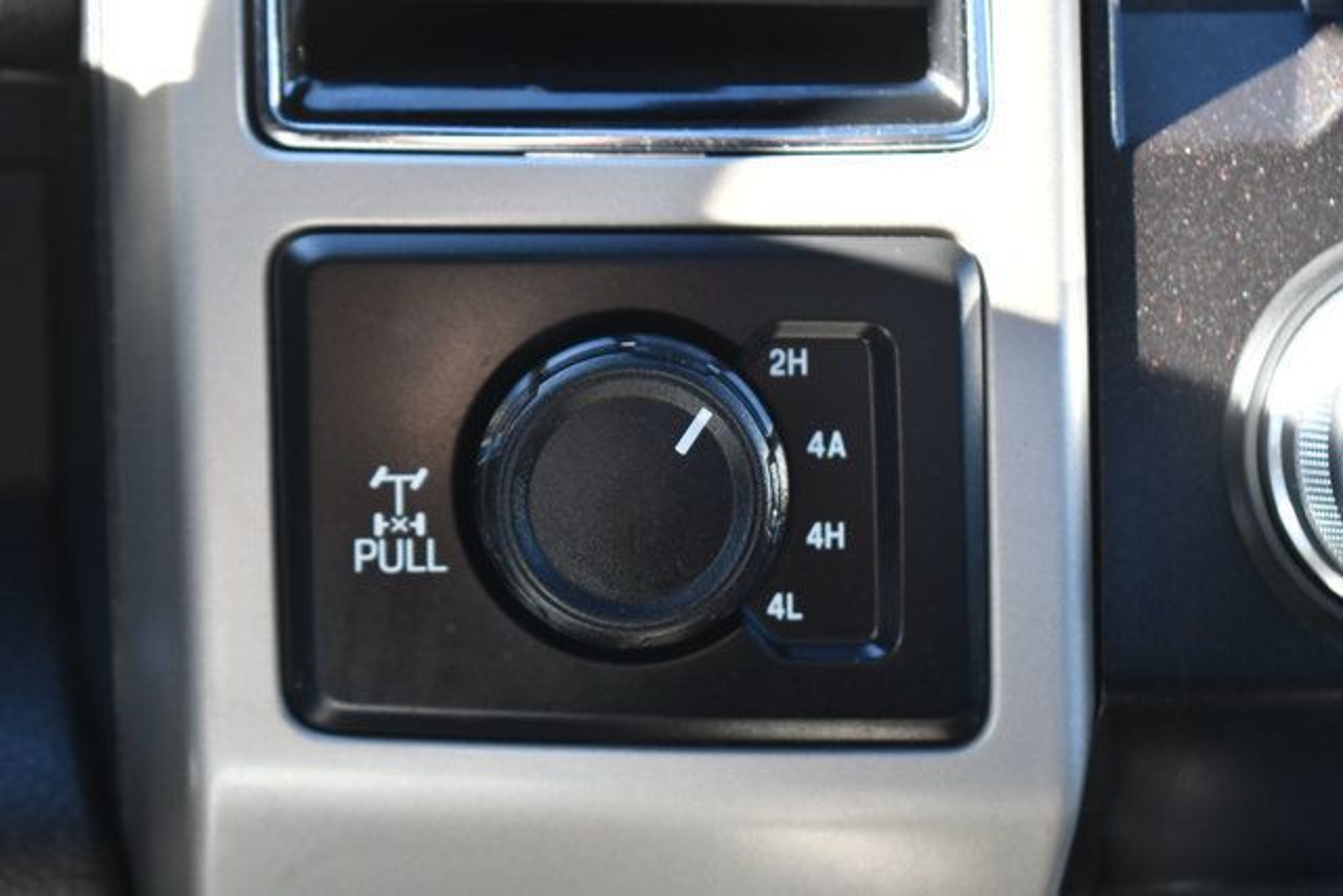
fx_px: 3060
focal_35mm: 82
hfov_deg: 24.8
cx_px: 672
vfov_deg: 16.7
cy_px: 448
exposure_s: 1/125
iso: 1000
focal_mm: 55
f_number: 5.6
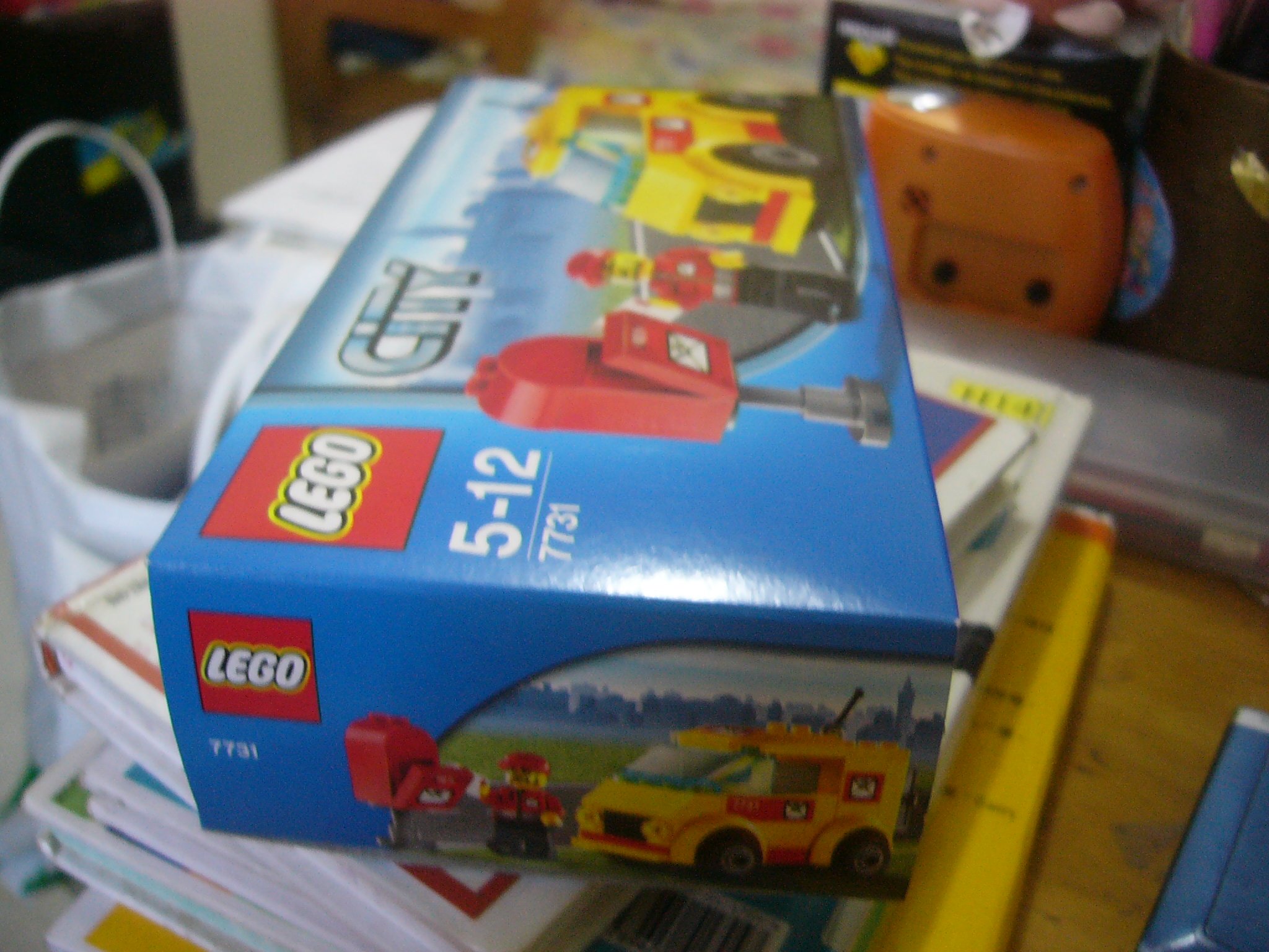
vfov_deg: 40.7
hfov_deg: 52.6
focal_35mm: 35
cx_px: 634
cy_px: 476
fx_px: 1283
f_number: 2.8
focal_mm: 5.8
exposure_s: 1/8
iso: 200
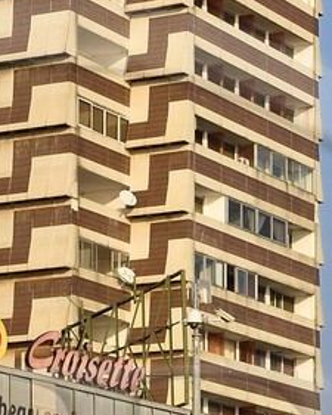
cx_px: 38
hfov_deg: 9.0
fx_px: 2099
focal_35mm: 171
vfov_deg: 10.9
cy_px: 610
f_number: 9
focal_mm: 32
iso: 800
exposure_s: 1/1250
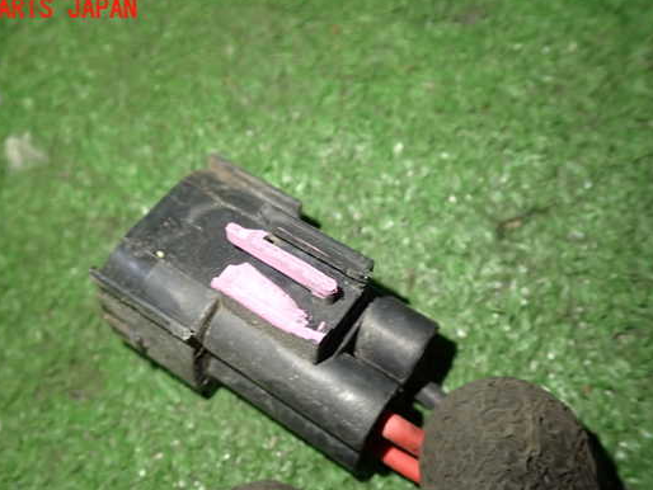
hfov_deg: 52.5
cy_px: 279
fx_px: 661
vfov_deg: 40.6
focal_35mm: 35
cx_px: 287
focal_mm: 5.4
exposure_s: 1/30
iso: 250
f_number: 2.3
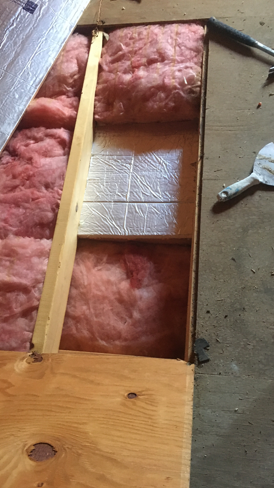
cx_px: 137
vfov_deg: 61.0
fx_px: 413
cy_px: 246
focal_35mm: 32
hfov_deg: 36.7
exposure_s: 1/15
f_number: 2.2
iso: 250
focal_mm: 4.15
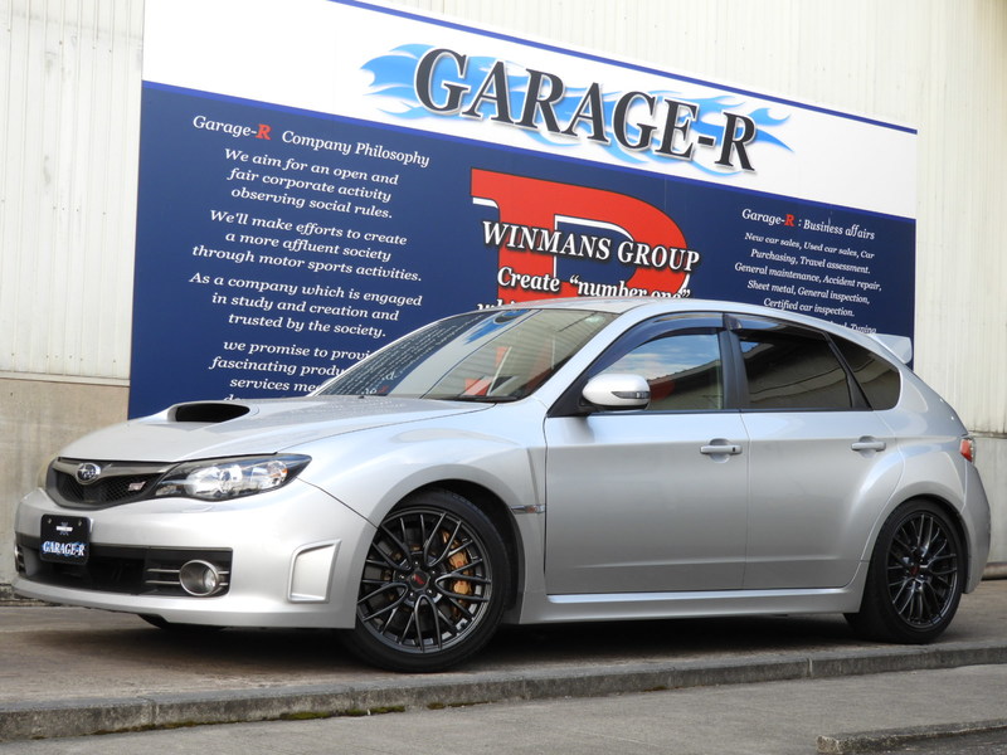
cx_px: 504
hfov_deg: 27.8
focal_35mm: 70
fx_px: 2036
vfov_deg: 21.0
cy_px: 378
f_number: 4.5
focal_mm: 12.5
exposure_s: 1/60
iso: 100
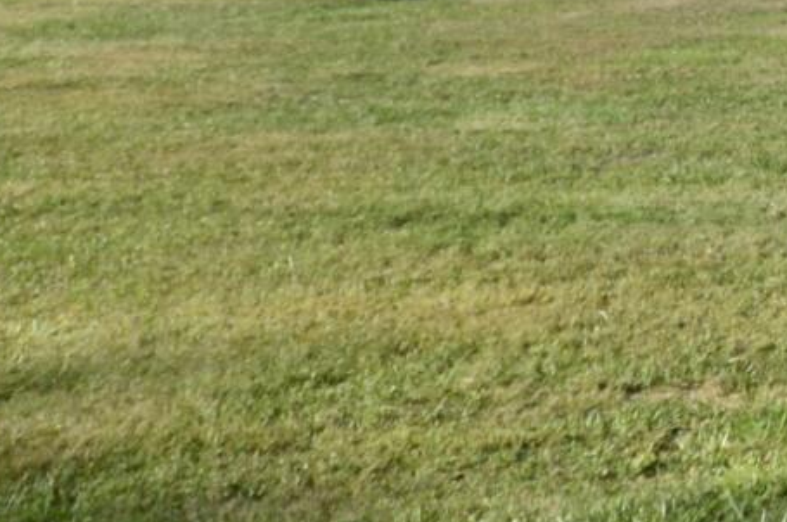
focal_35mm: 99
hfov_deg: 15.9
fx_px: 2161
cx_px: 1603
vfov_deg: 12.3
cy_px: -505
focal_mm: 10
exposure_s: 1/200
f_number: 7.1
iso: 100
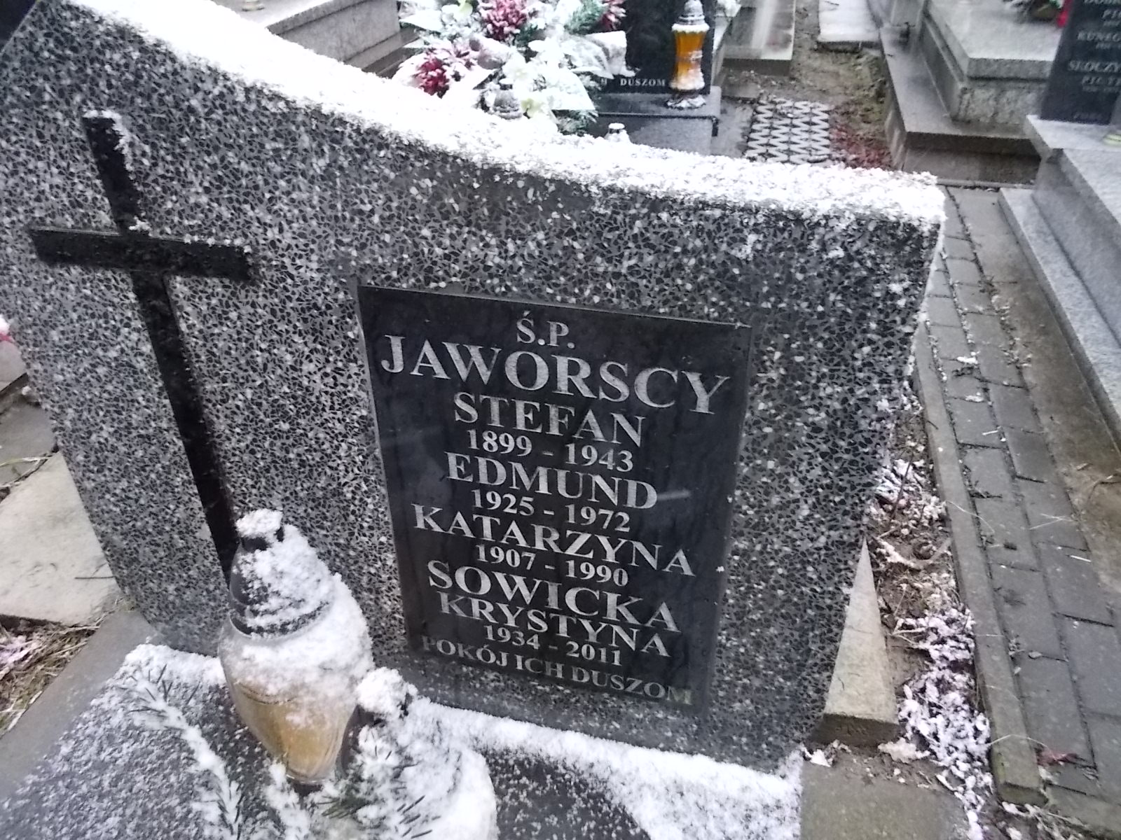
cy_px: 420
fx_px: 842
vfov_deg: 53.1
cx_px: 560
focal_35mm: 26
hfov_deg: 67.3
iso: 400
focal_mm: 4.6
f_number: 3.2
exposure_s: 1/40
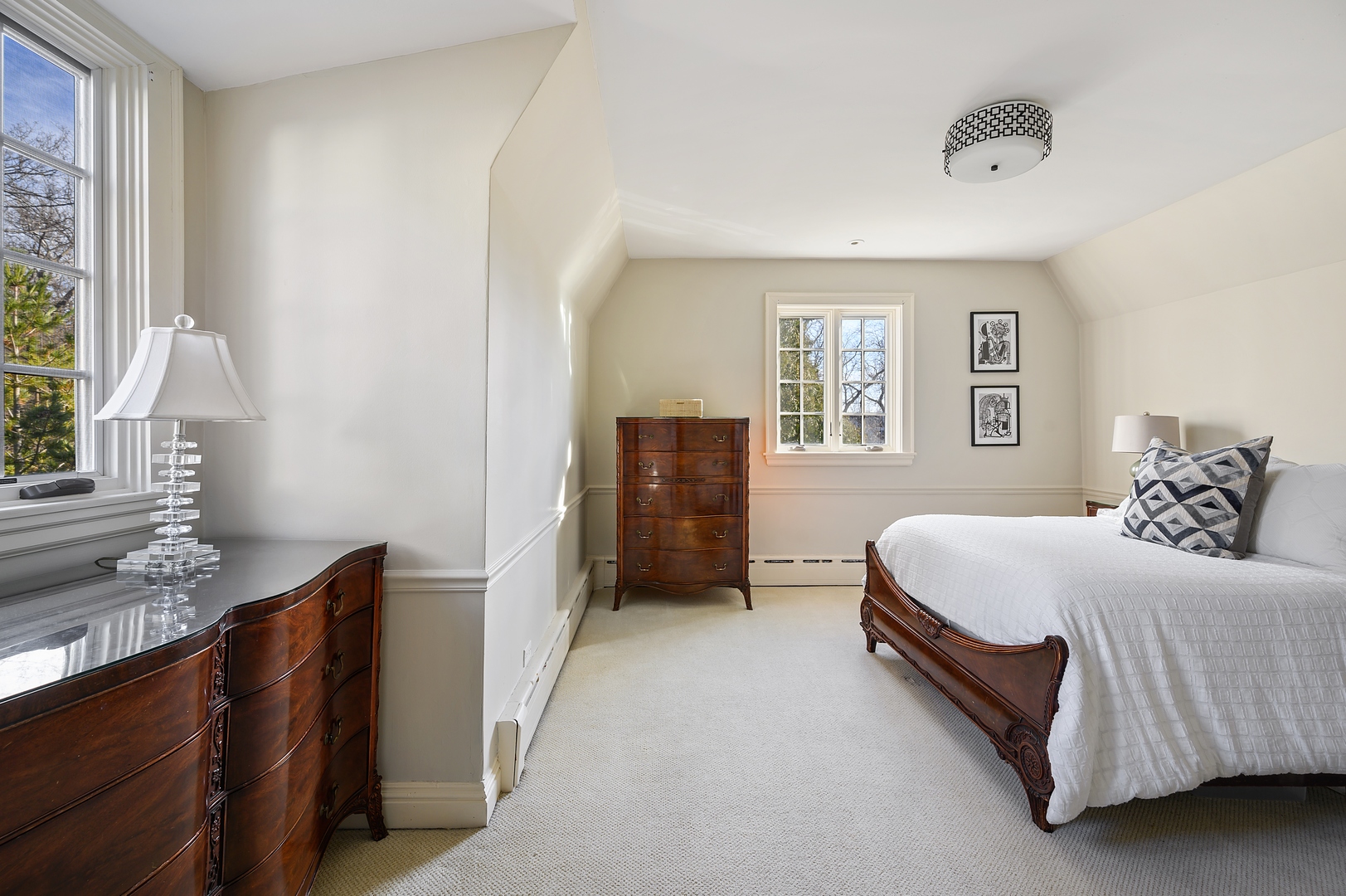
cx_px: 673
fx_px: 523
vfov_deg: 81.1
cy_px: 448
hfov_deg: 104.3
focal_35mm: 14
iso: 200
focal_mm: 14
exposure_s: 1/1.43
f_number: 8
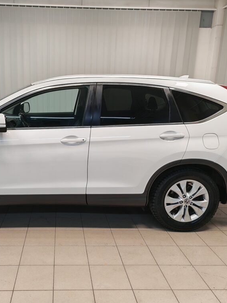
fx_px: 271
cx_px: 65
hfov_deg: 44.3
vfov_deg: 58.4
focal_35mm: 31
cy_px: 151
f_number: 1.6
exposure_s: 1/100
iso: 100
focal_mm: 5.4
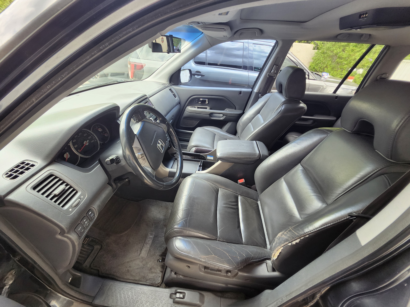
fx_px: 154
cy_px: 154
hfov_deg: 106.2
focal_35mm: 13
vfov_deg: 89.9
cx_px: 205
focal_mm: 1.74
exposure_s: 1/60
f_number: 2.2
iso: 80
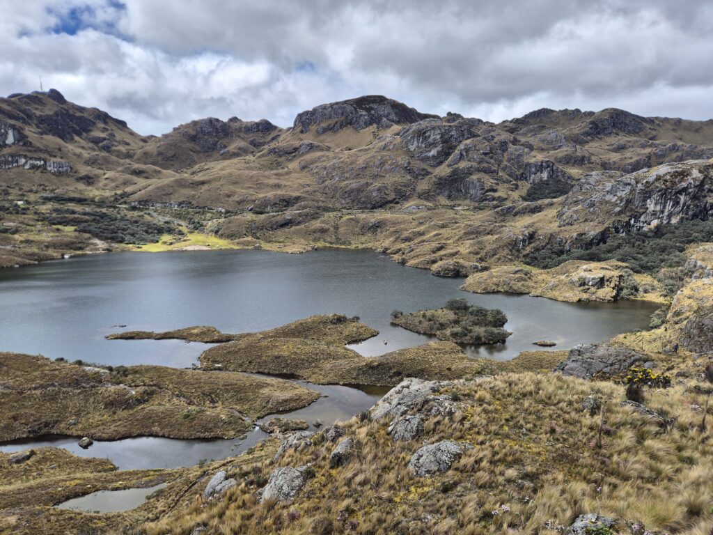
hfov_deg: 73.9
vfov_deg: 58.9
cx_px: 356
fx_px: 474
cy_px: 268
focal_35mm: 23
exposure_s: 1/1652
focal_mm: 5.4
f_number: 1.8
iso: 25
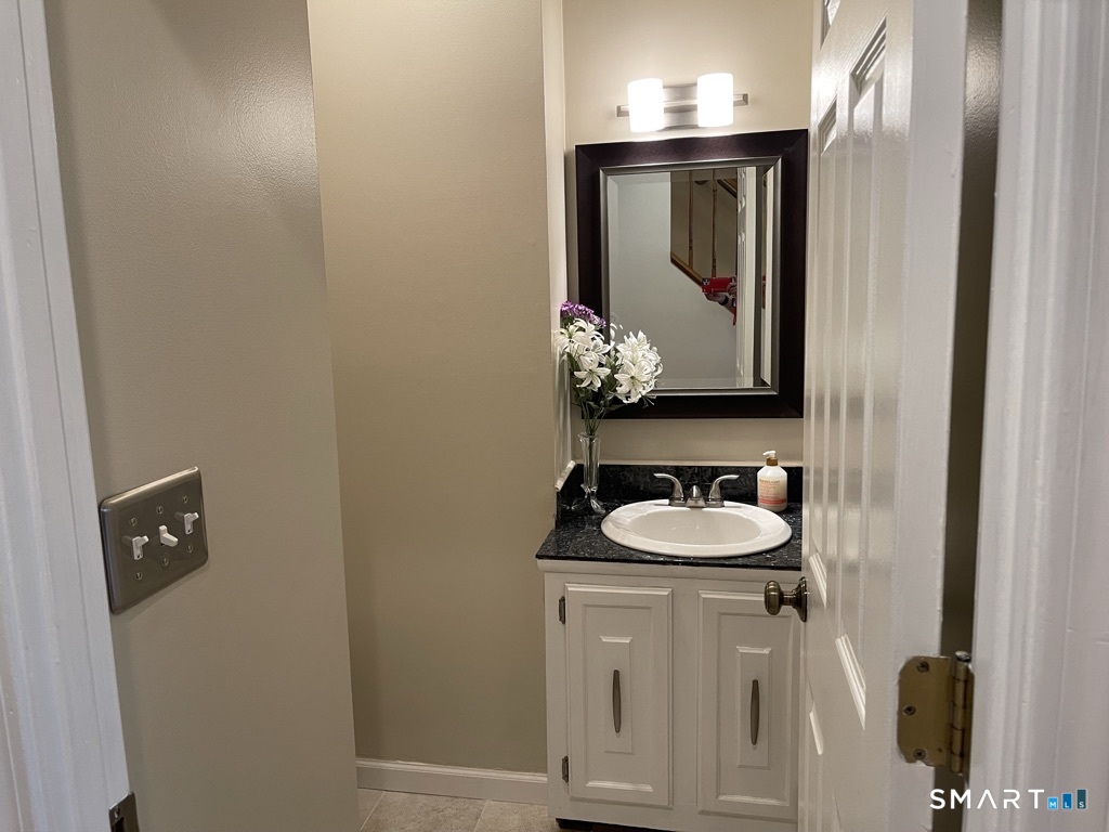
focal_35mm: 26
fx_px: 833
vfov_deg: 53.1
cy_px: 416
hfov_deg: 67.3
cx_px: 554
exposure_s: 1/60
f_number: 1.6
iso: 100
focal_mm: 5.1
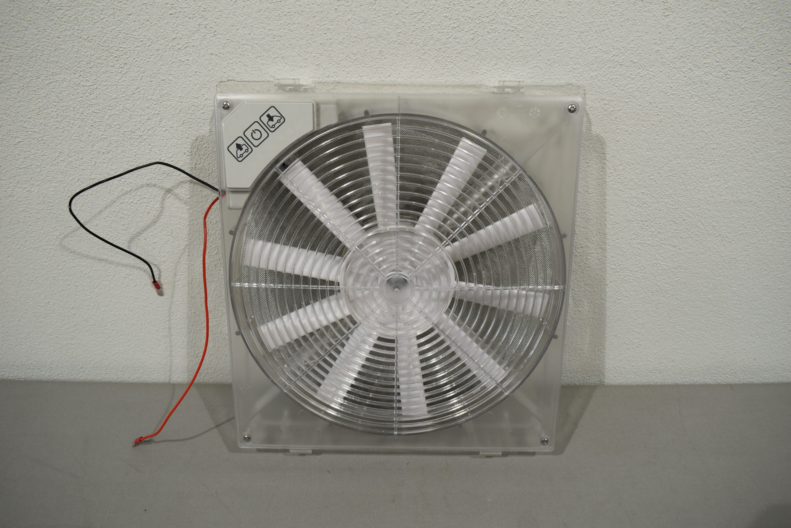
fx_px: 659
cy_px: 264
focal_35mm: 30
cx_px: 396
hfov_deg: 61.9
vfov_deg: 43.6
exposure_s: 1/125
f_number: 5.6
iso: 360
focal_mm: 20
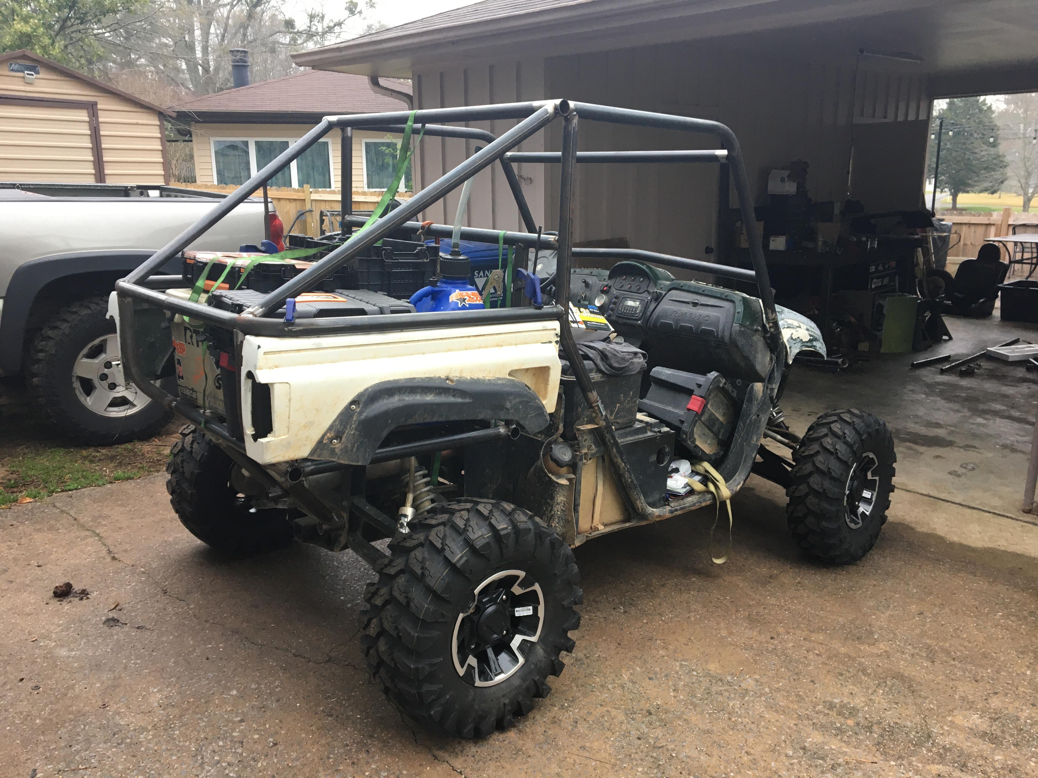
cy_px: 389
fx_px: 870
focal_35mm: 29
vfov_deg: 48.2
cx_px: 519
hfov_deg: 61.7
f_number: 2.2
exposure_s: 1/30
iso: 32
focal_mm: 4.15
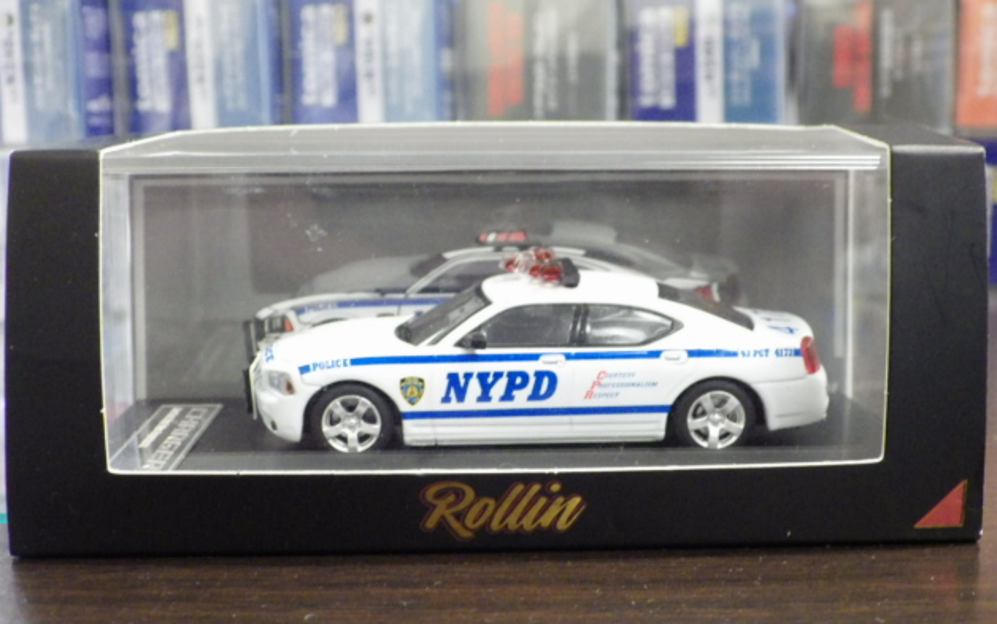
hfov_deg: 37.5
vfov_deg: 24.0
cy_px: 354
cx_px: 500
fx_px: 1468
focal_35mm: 54
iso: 1000
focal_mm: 9
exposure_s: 1/25
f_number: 3.8
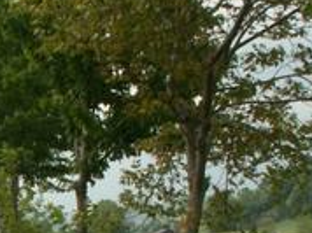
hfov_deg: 15.0
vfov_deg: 11.6
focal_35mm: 126
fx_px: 1134
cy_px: 258
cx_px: -93
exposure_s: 1/125
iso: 50
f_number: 8
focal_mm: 5.86
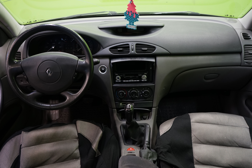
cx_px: 126
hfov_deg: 58.7
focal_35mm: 32
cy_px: 84
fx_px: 224
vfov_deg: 41.1
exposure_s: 1/20
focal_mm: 32
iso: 1000
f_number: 5
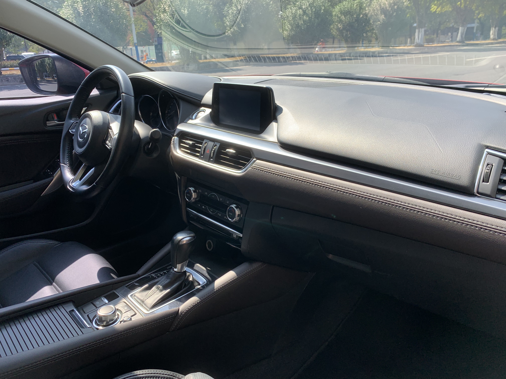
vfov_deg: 53.1
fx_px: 380
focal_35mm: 26
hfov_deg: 67.3
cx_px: 253
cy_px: 190
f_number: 1.8
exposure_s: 1/350
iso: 25
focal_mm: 4.25
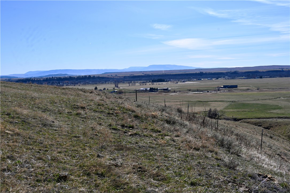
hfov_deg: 47.4
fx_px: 330
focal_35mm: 41
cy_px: 96
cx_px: 145
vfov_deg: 32.6
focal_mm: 41
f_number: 8
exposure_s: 1/500
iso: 100
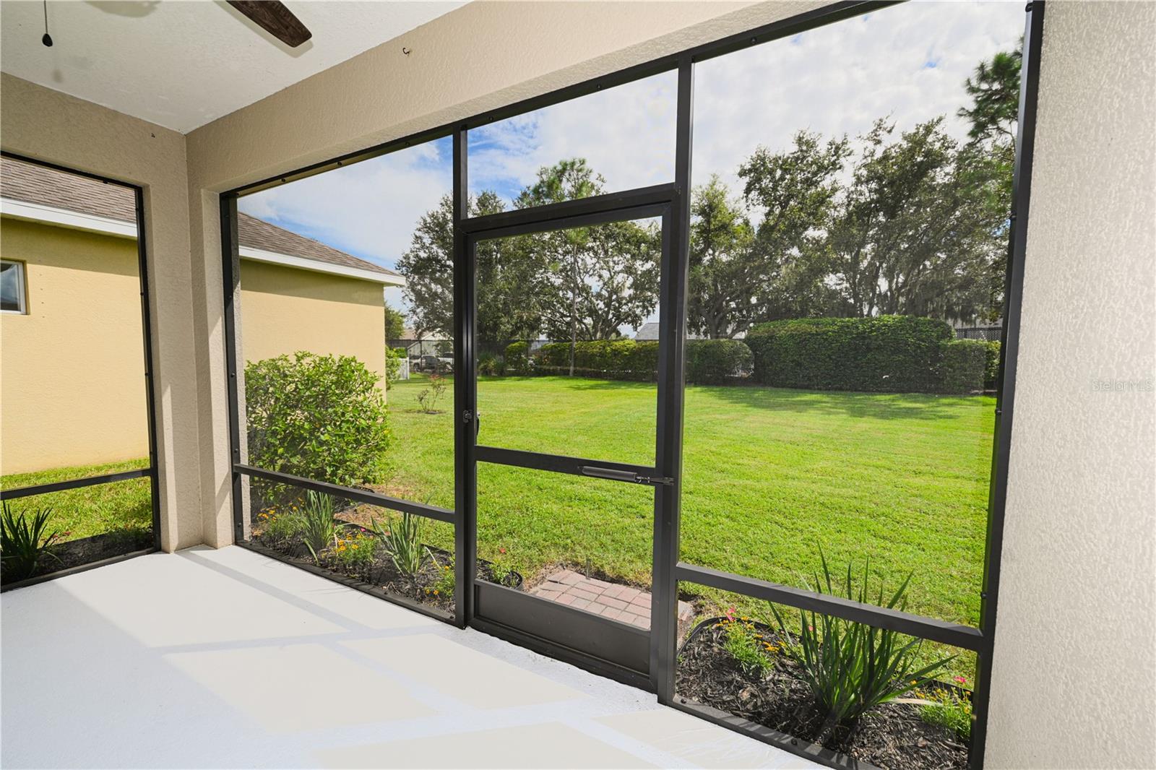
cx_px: 578
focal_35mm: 14
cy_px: 385
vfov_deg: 79.2
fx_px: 465
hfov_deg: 102.3
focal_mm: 14.5
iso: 180
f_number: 4
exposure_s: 1/60
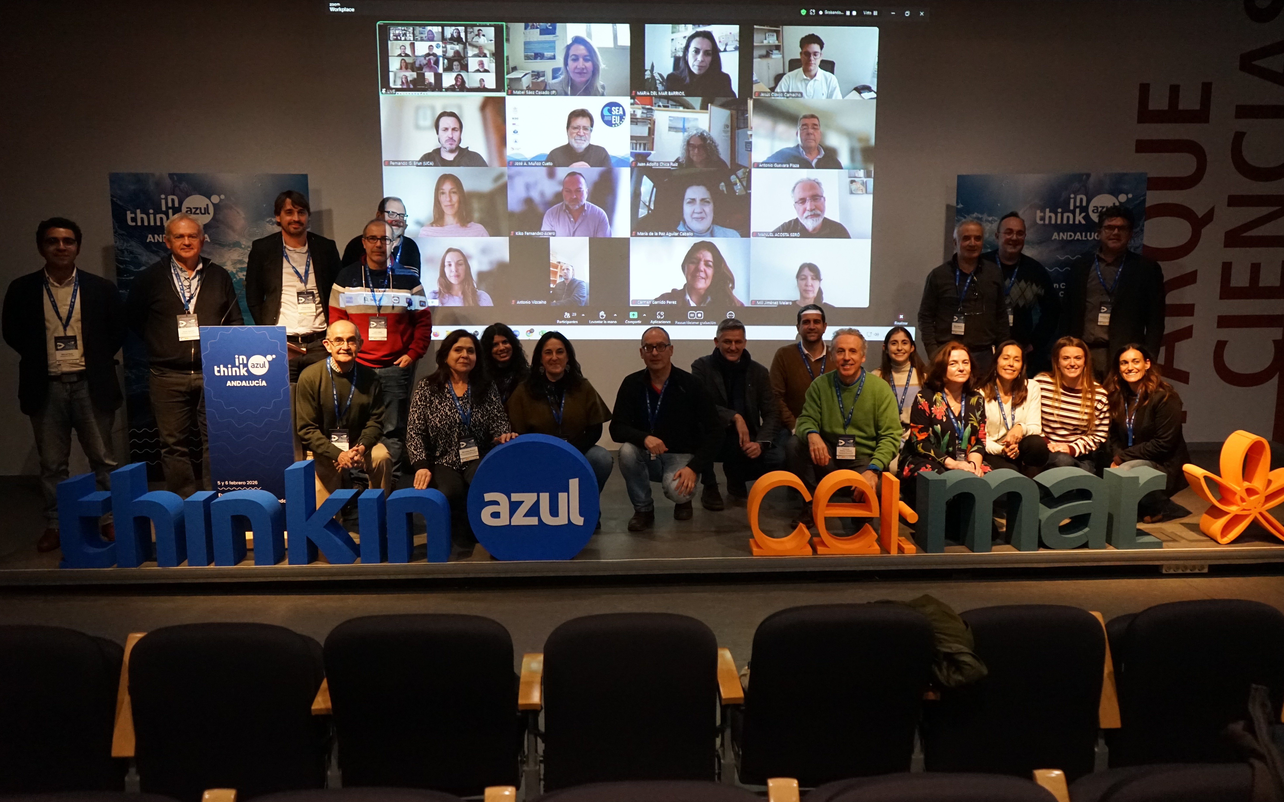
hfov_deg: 64.6
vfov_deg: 43.1
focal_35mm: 29
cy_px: 396
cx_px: 639
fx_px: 1015
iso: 4000
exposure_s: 1/160
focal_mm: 28
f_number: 3.5
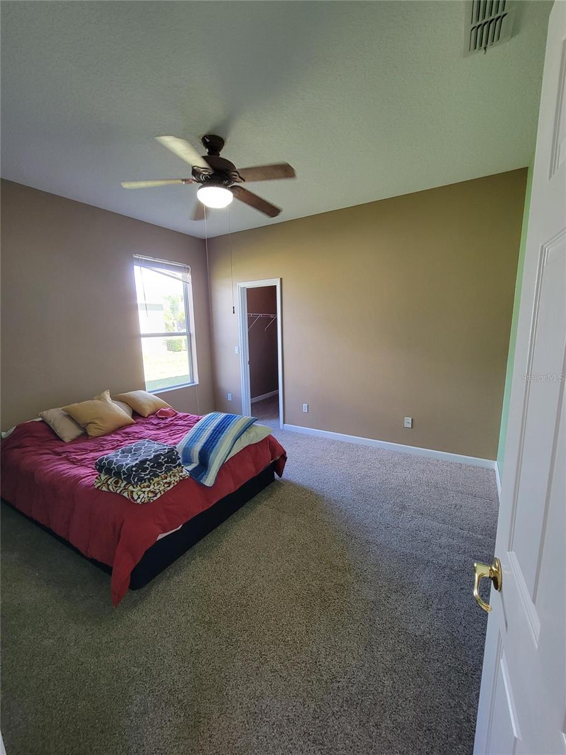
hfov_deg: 89.9
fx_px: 283
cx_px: 283
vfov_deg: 106.2
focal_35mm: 13
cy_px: 378
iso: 200
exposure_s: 1/60
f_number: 2.2
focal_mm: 2.2
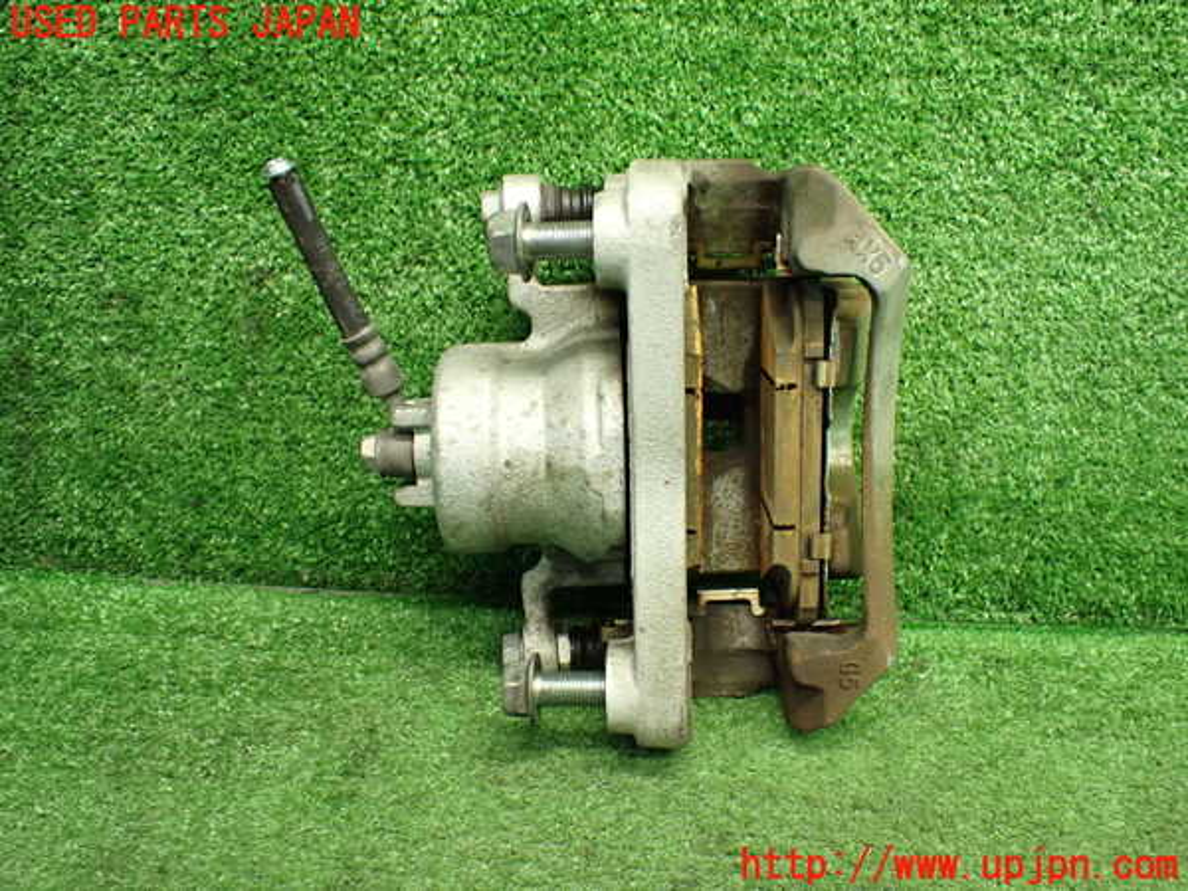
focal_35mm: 30
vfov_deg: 46.8
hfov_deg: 60.0
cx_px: 594
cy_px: 446
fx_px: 1030
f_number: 2.3
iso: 800
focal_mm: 5.4
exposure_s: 1/80
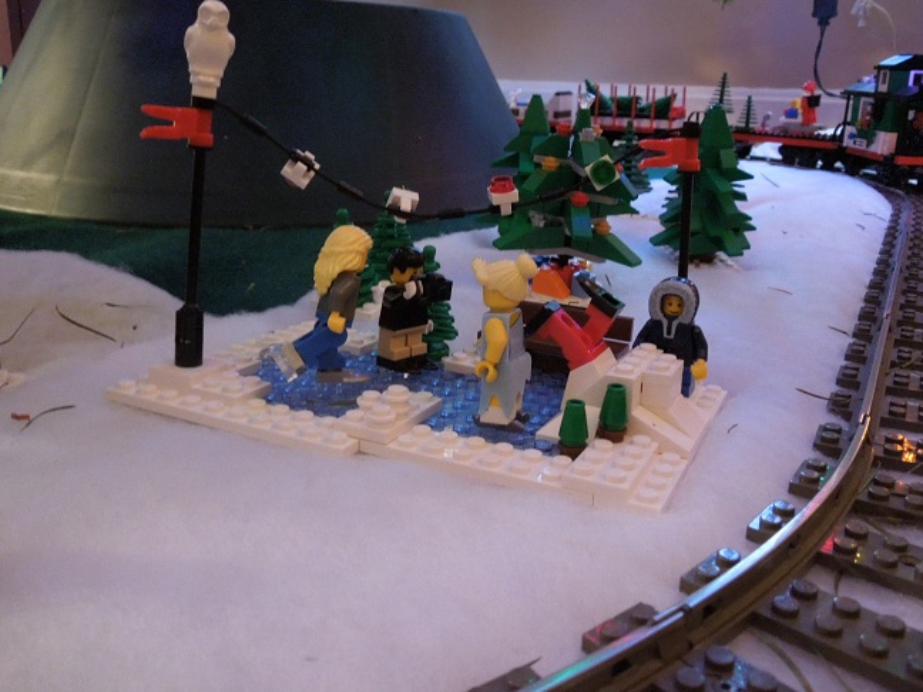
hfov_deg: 58.2
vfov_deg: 45.4
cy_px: 312
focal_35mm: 31
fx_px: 827
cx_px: 505
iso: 800
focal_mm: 5
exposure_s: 1/4
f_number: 3.5
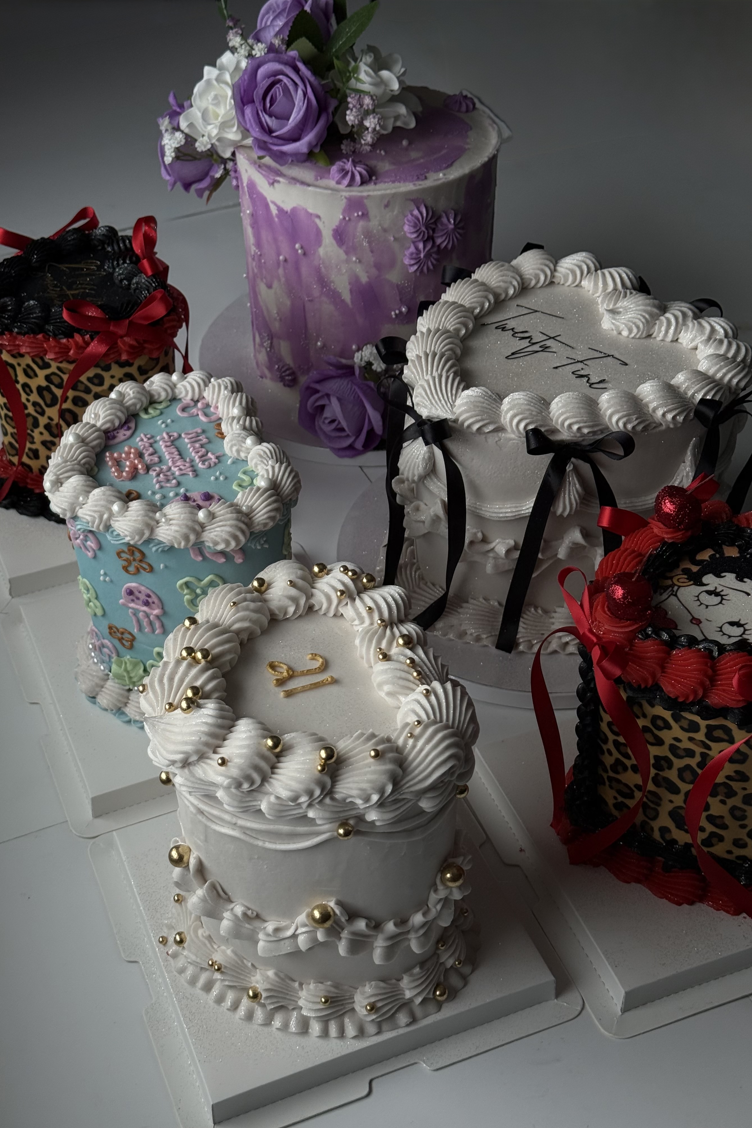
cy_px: 563
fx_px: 1567
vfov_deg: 39.6
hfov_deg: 27.0
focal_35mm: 50
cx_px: 370
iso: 64
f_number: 1.78
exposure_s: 1/828
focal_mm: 6.76
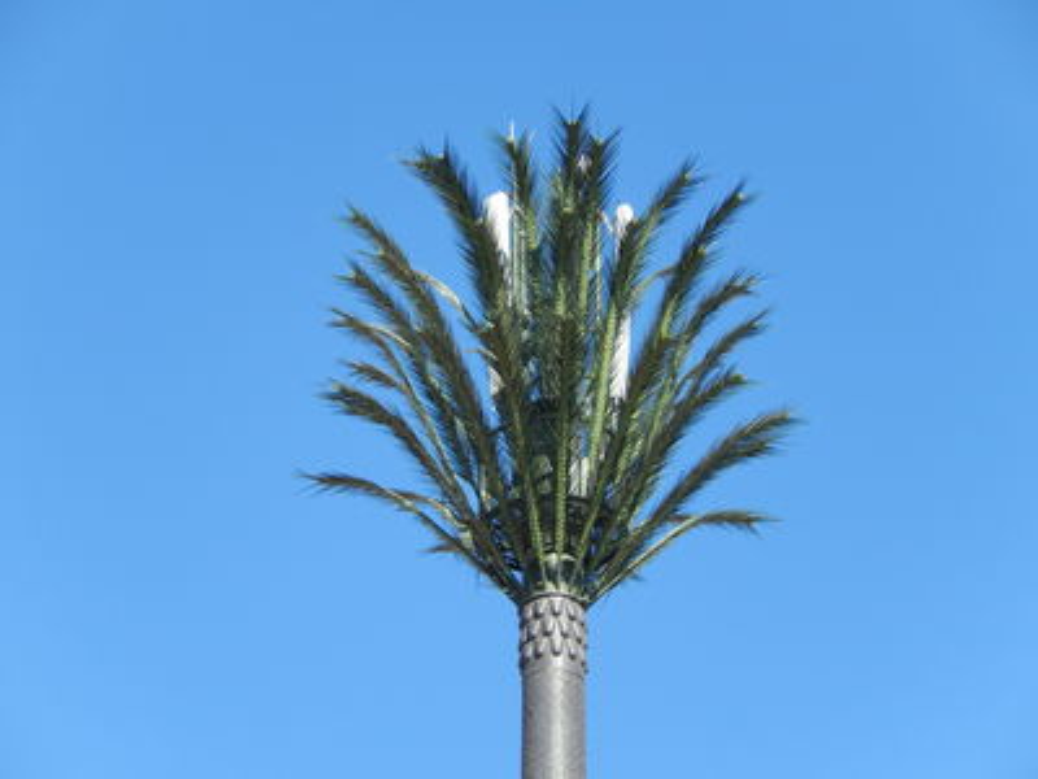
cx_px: 519
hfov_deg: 11.7
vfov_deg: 8.8
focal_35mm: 169
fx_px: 5068
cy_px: 390
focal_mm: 30.3
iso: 125
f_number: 5.7
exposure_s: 1/320
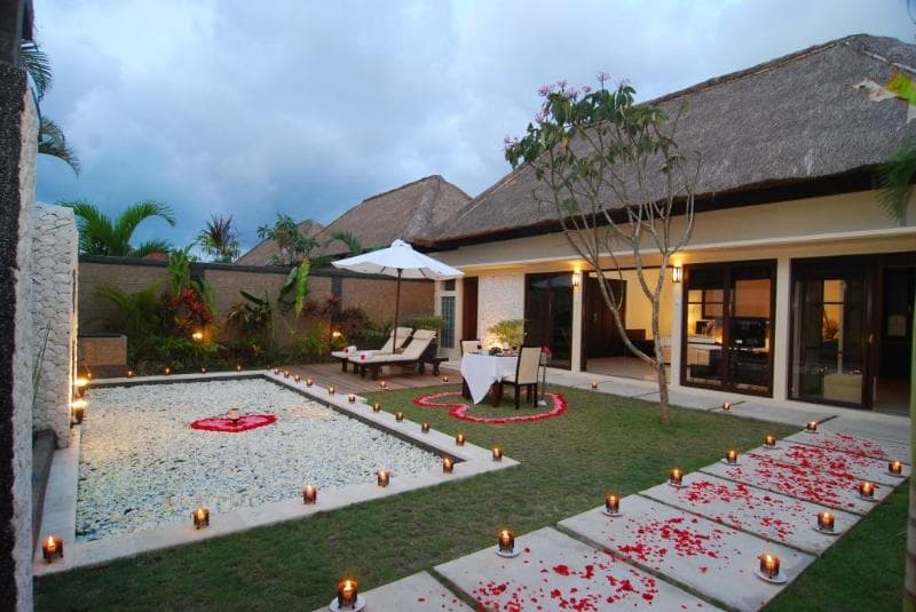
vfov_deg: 67.5
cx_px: 458
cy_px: 306
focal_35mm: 18
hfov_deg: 89.9
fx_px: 458
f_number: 6.3
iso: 250
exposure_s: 1/4
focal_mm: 12
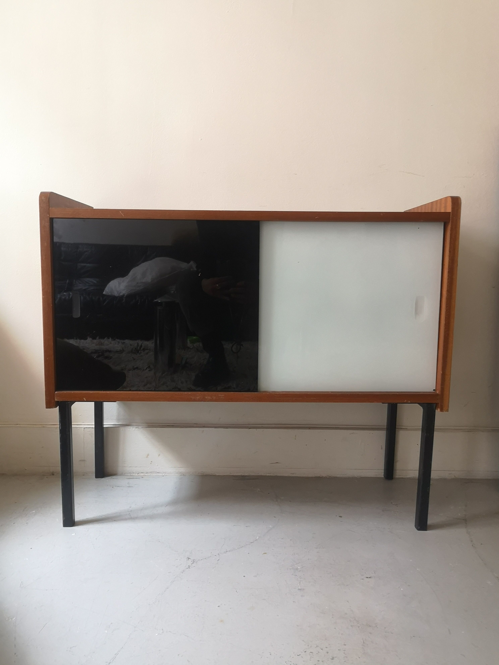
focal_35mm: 27
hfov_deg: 51.4
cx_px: 250
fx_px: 519
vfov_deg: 65.3
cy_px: 332
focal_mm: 3.95
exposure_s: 1/20
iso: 400
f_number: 1.8
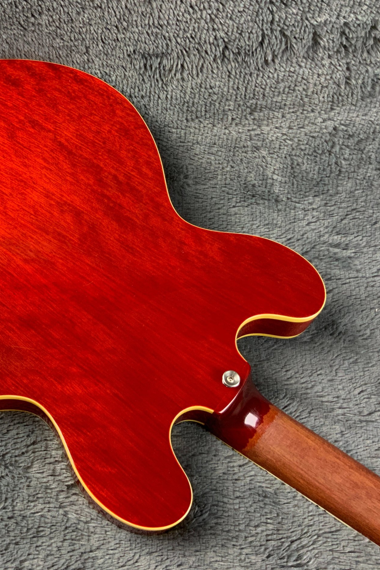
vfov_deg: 47.4
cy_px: 286
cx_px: 41
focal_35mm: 41
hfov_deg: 31.2
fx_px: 649
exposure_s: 1/50
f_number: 1.8
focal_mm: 3
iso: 100
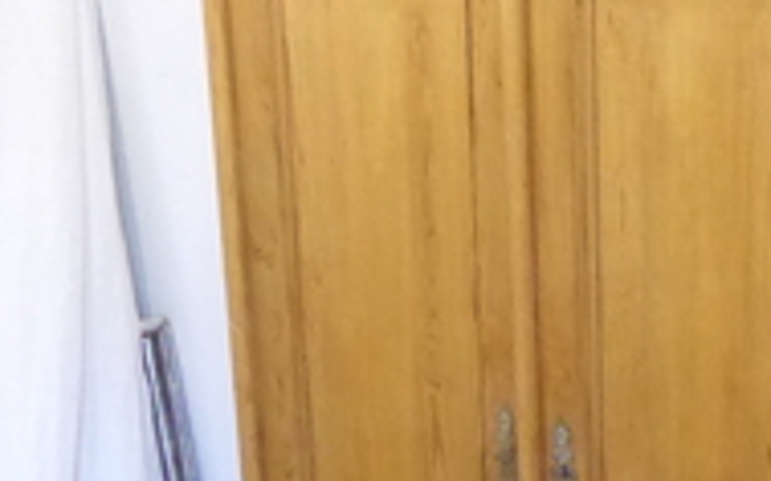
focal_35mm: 84
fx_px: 1765
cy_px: 481
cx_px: 808
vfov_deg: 15.3
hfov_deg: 23.4
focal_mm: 4.3
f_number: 3.3
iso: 1600
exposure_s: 1/80
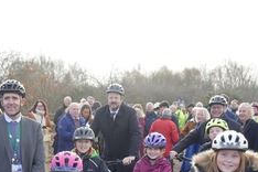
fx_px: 444
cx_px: 95
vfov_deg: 21.1
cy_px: 177
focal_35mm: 62
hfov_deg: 32.2
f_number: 2.8
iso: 125
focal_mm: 9.1
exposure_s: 1/250
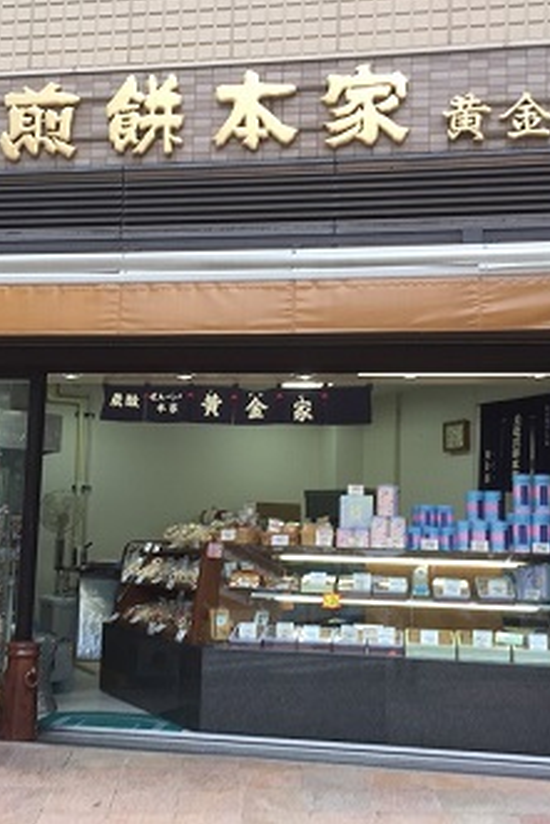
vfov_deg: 47.4
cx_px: 226
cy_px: 412
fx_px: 939
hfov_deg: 32.6
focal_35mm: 41
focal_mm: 4.15
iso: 32
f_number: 2.2
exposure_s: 1/60
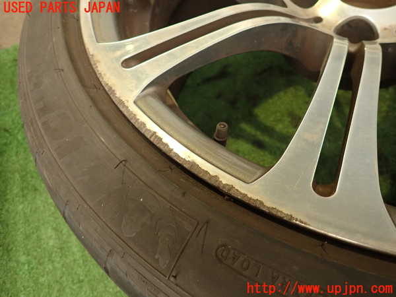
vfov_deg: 54.9
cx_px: 198
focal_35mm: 25
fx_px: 286
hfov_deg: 69.4
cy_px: 148
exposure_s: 1/30
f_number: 2
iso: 200
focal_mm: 4.5
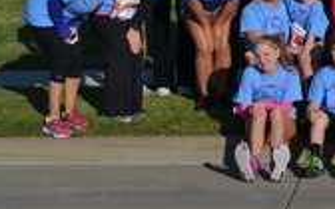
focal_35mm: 131
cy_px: -72
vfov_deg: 9.8
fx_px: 1196
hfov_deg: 15.3
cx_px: 407
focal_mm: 32
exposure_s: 1/320
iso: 100
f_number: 9
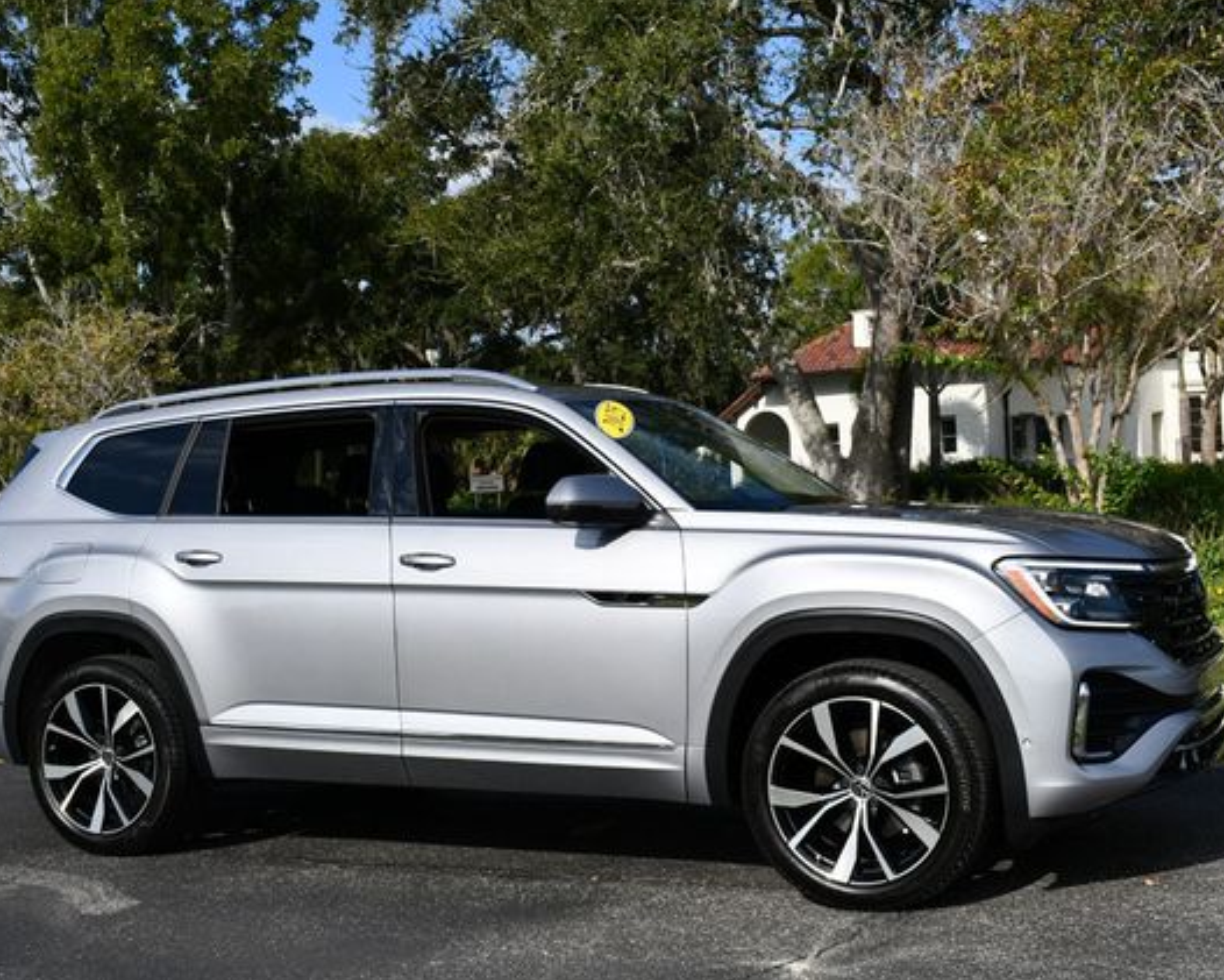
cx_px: 584
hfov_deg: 38.8
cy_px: 489
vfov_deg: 31.5
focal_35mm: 48
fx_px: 1739
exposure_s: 1/320
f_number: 9
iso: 100
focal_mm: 21
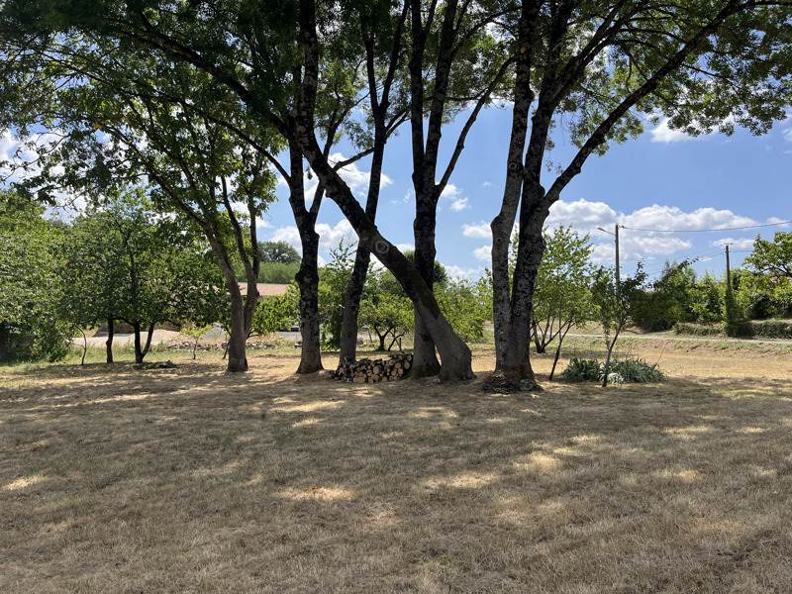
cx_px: 396
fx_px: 595
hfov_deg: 67.3
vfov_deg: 53.1
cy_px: 297
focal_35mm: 26
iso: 50
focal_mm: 5.1
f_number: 1.6
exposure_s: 1/3215
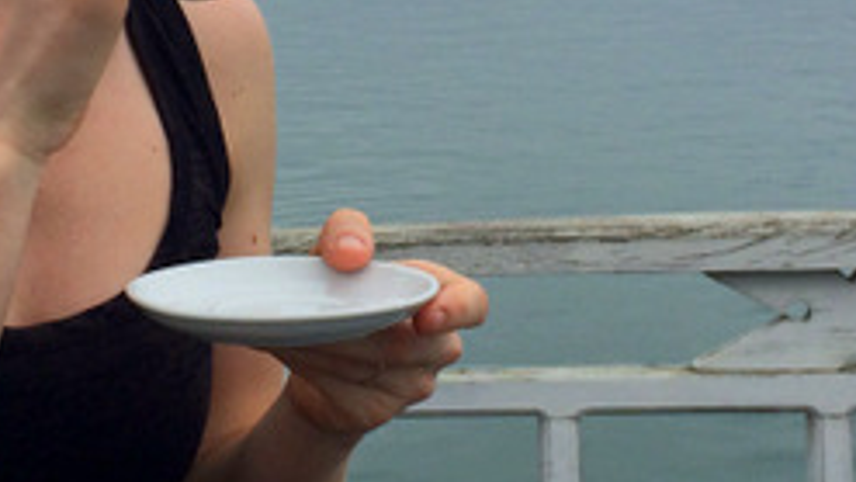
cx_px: 322
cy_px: 14
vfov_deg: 13.3
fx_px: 2043
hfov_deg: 23.6
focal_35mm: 90
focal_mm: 4.12
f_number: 2.2
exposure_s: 1/1642
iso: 32
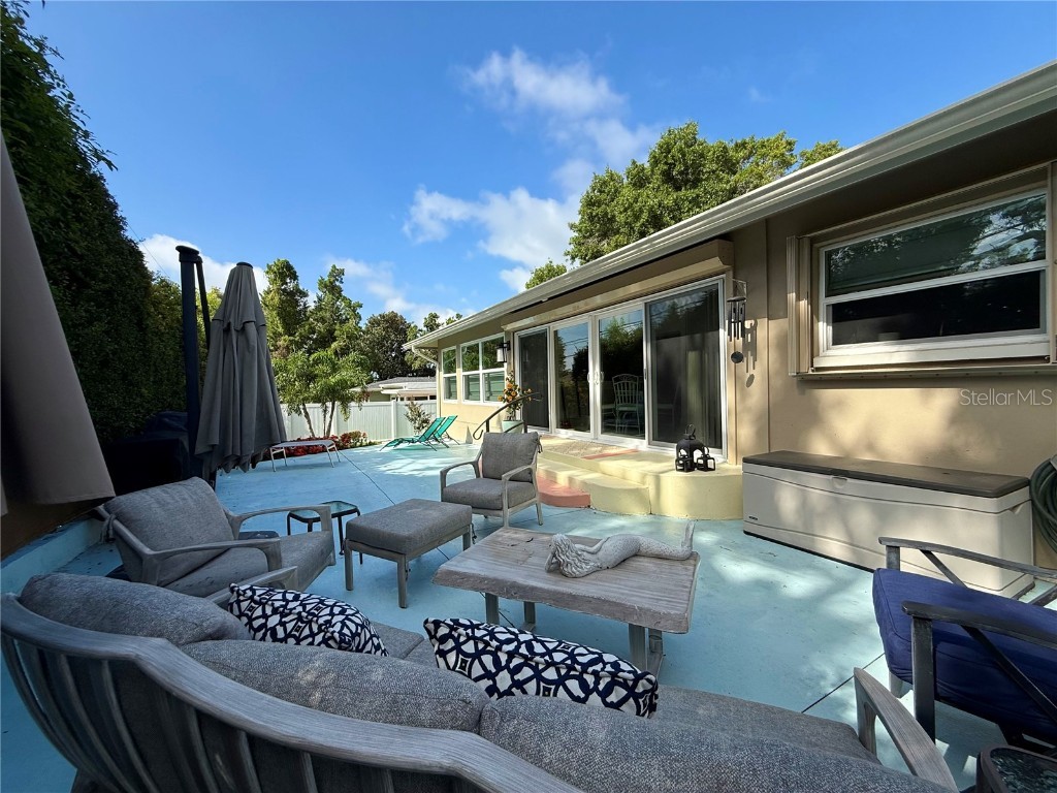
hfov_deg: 102.1
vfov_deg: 85.7
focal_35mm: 14
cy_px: 396
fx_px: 427
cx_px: 528
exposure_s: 1/1368
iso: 50
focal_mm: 2.22
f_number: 2.2
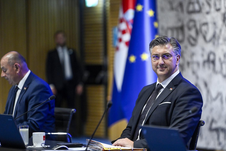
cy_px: 79
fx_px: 1306
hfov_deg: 9.9
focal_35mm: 208
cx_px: 126
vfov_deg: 6.6
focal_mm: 185
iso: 2500
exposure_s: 1/400
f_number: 2.8
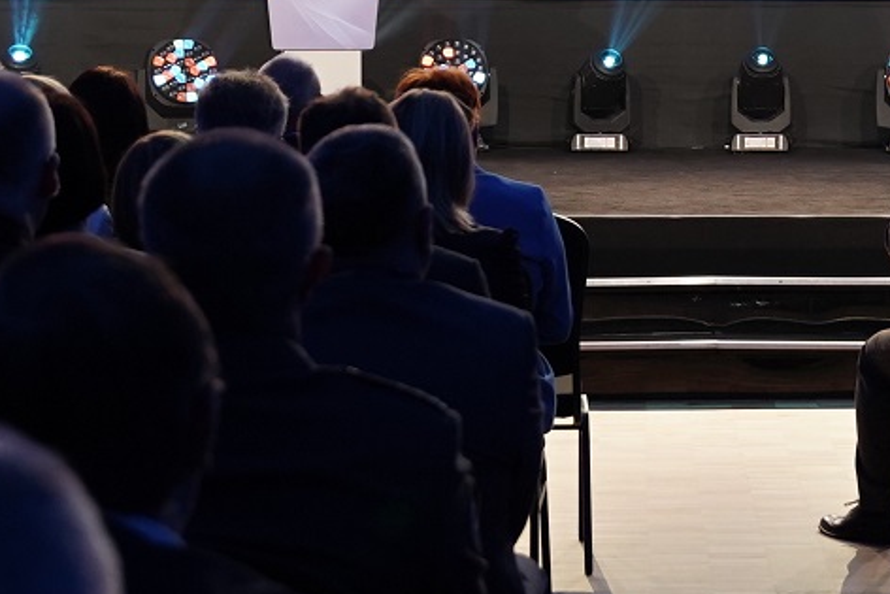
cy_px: -45
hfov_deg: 15.8
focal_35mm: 127
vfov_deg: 10.7
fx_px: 3146
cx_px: 852
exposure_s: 1/200
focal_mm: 31.3
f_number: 2.8
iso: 1600
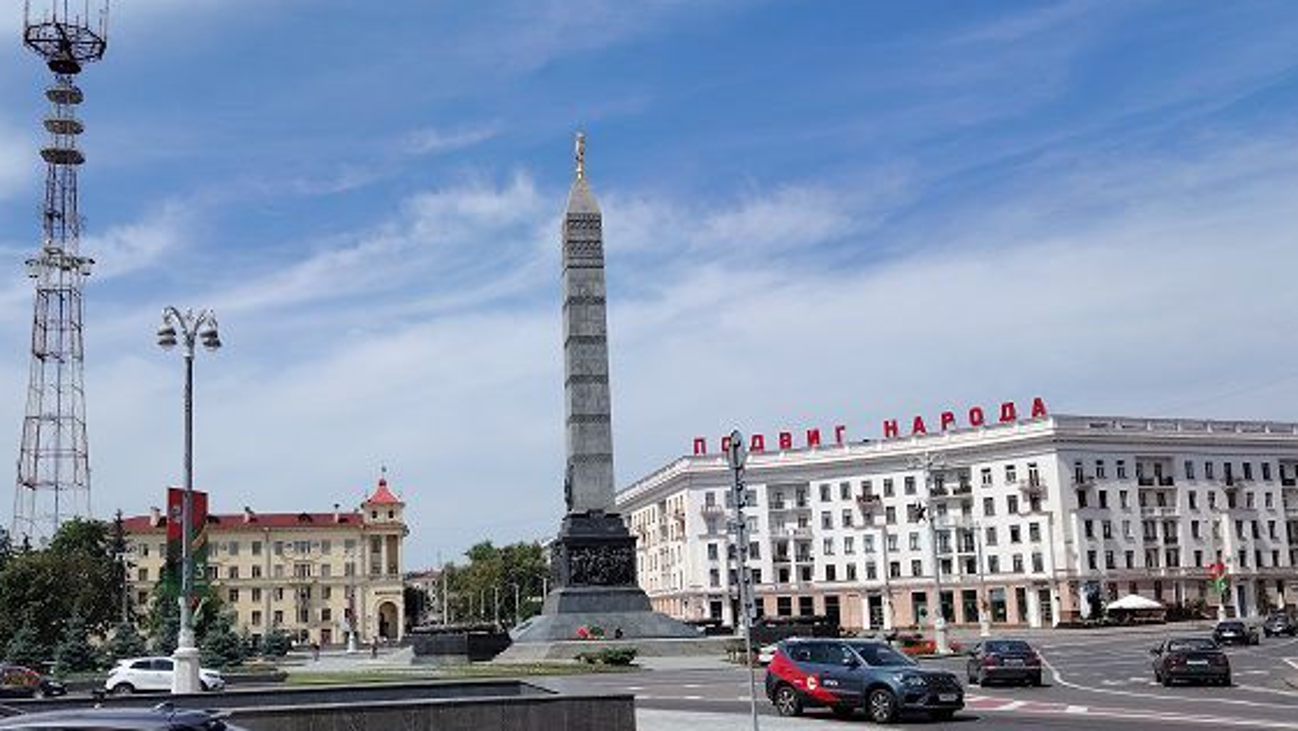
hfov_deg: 57.6
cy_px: 475
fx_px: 1171
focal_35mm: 34
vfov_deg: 34.4
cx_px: 525
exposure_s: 1/1263
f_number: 1.75
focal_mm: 5.25
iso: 100
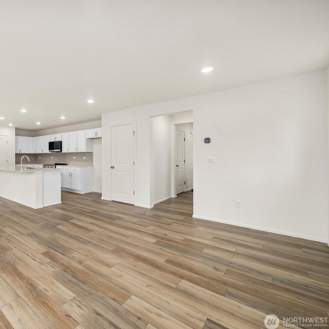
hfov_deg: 77.9
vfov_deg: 84.0
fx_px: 183
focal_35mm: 17
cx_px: 84
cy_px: 164
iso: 100
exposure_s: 1/60
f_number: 7.1
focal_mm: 13
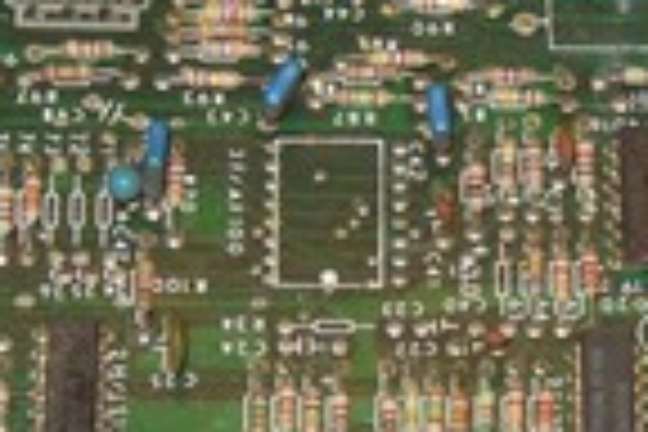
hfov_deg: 11.1
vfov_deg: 7.4
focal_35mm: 185
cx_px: 544
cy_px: 410
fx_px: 3330
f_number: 4.1
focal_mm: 10.2
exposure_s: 1/60
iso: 200
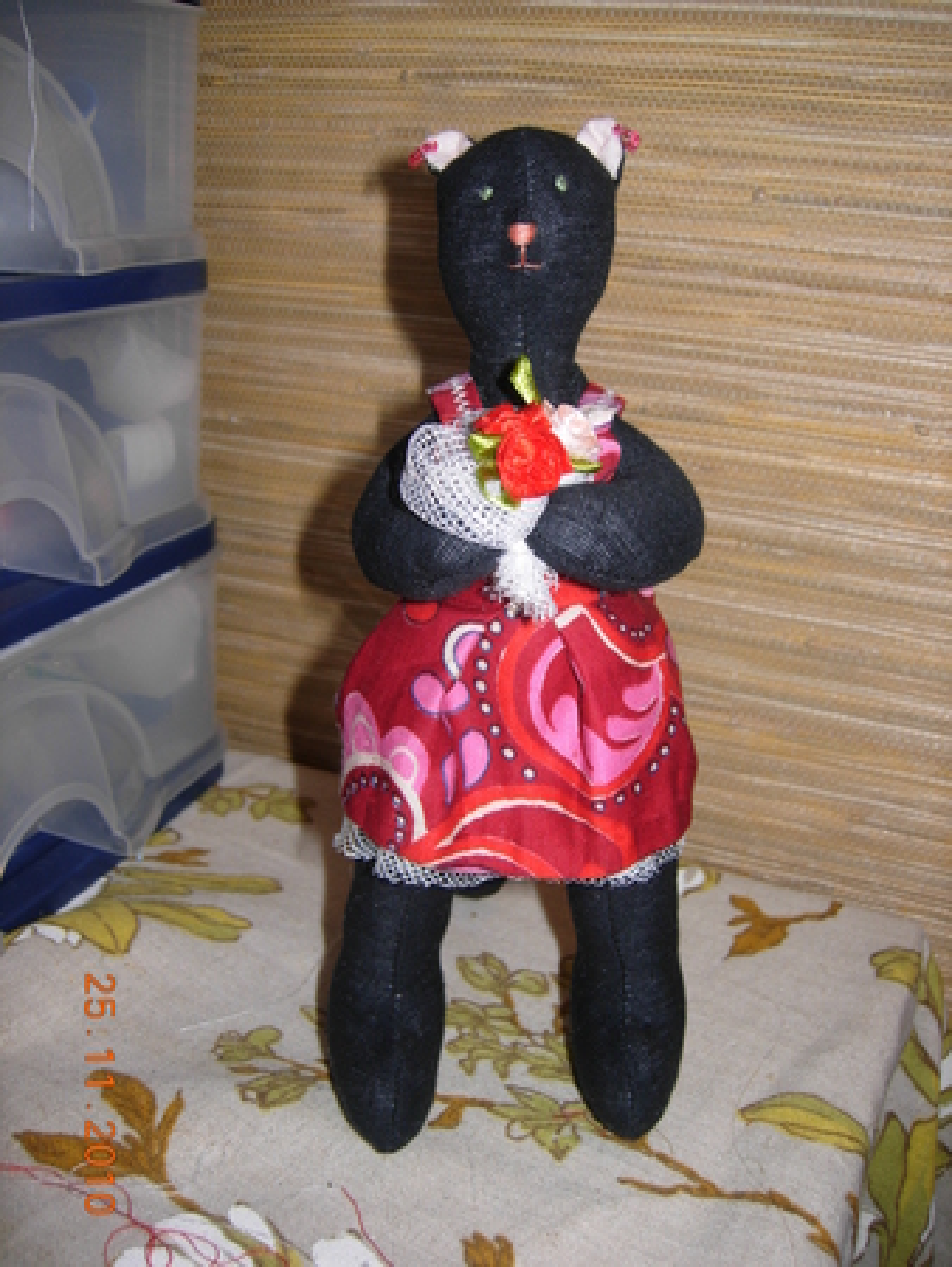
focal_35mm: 36
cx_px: 476
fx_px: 1319
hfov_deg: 39.7
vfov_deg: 51.3
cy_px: 634
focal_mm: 7.5
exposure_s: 1/45.2
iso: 50
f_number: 2.7
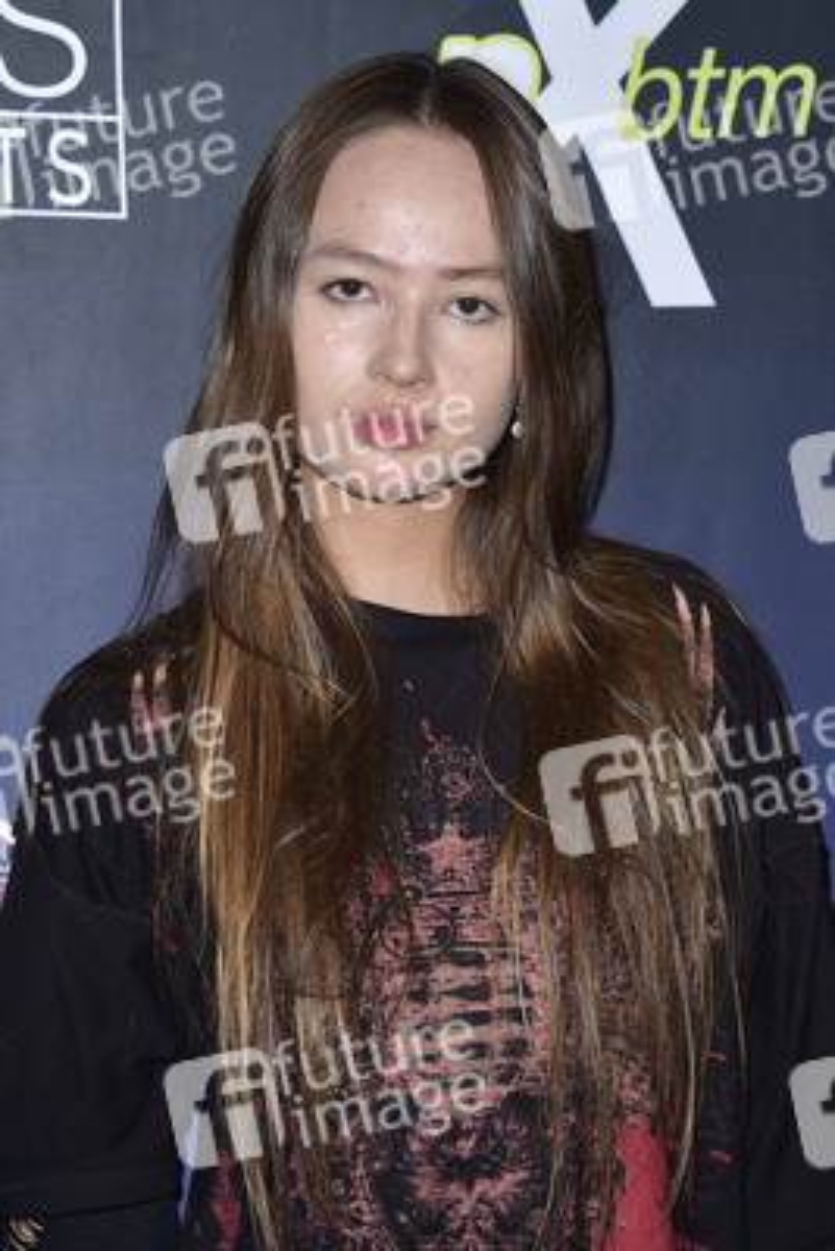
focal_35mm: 100
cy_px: 626
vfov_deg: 20.4
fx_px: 3476
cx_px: 418
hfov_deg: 13.7
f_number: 6.3
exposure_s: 1/250
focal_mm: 100
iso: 400
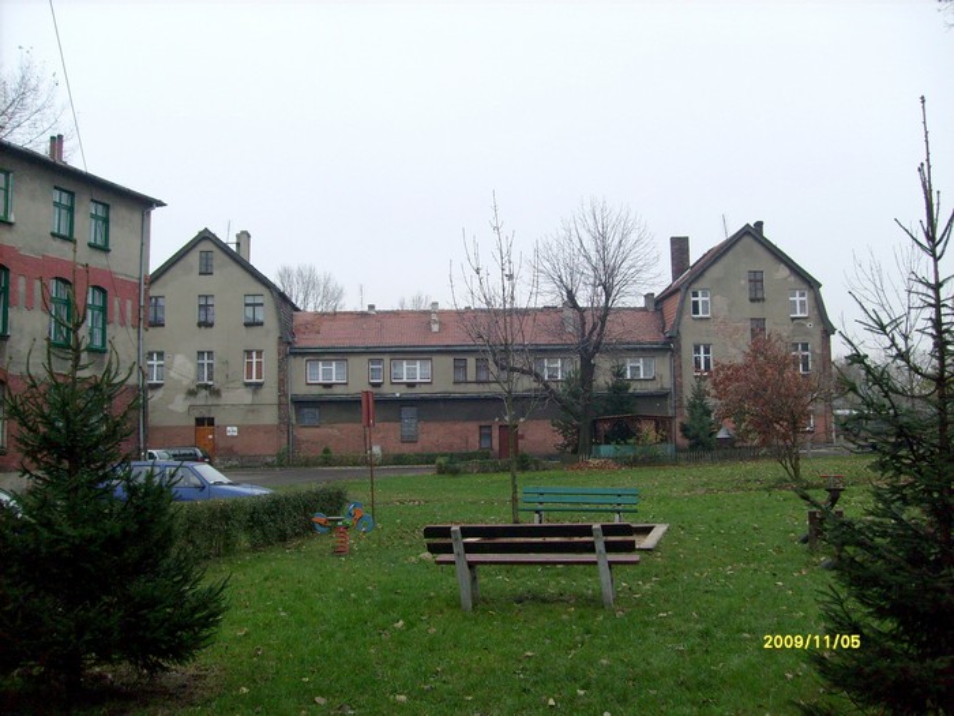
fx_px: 965
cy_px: 358
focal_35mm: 35
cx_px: 477
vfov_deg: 40.7
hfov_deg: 52.6
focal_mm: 5.8
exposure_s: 1/90
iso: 80
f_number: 7.1
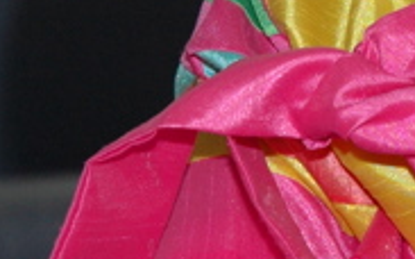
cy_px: -173
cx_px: 520
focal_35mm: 526
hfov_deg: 4.0
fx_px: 5944
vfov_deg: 2.5
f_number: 5
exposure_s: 1/80
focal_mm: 70
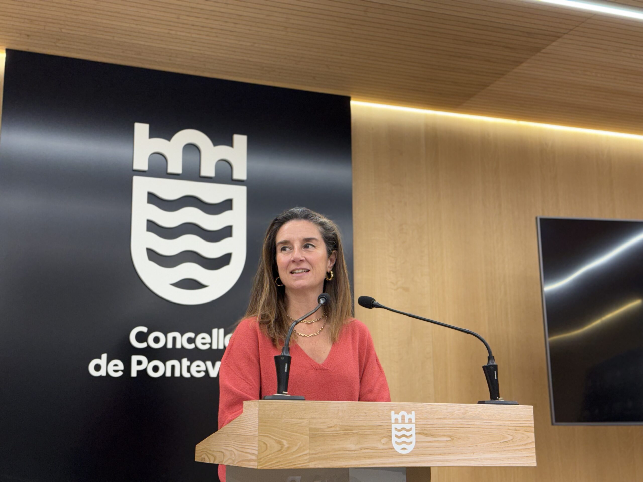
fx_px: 892
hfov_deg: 39.7
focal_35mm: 48
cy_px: 241
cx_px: 322
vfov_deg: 30.3
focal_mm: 6.76
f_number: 1.78
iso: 125
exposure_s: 1/100
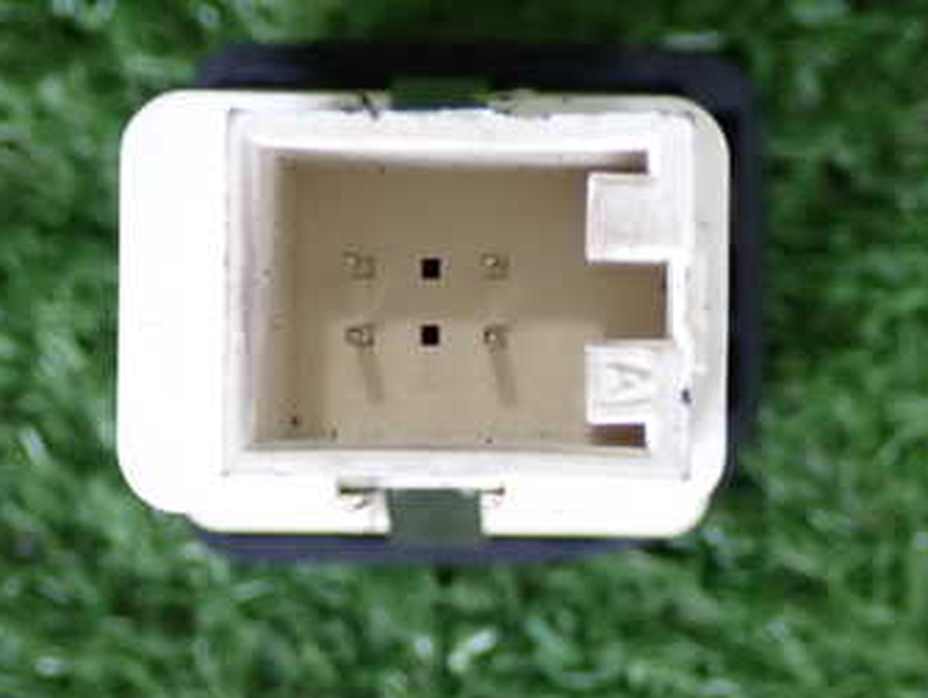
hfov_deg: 15.5
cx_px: 551
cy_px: 357
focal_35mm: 127
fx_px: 3408
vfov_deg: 11.7
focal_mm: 12.73
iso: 1000
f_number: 3.9
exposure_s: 1/100
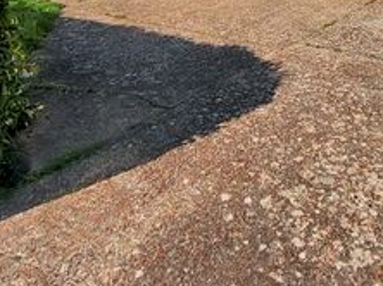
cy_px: -137
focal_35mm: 41
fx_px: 453
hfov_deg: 44.4
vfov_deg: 26.2
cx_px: 283
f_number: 2.2
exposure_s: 1/957
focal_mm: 1.74
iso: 32
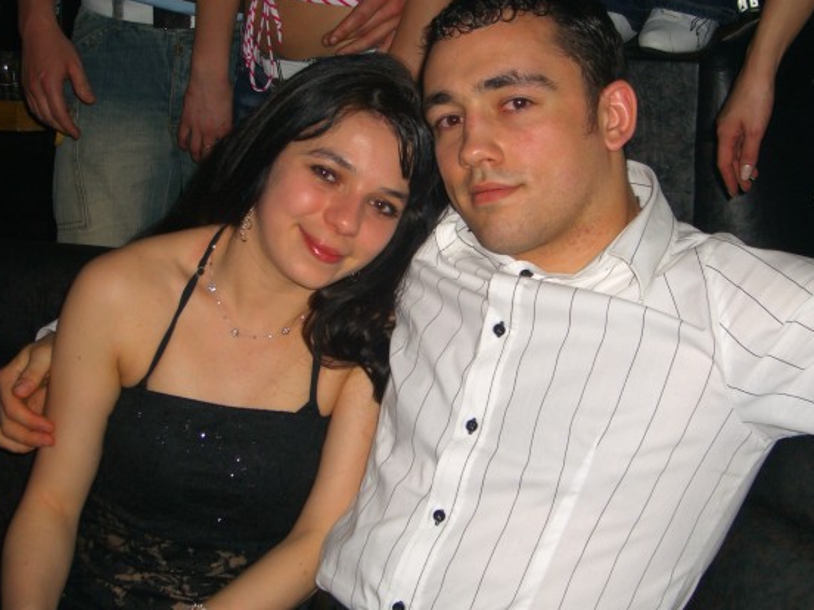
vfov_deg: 23.6
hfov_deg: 31.2
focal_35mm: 62
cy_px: 281
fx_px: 1458
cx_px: 422
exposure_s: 1/60
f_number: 3.6
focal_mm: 11.8
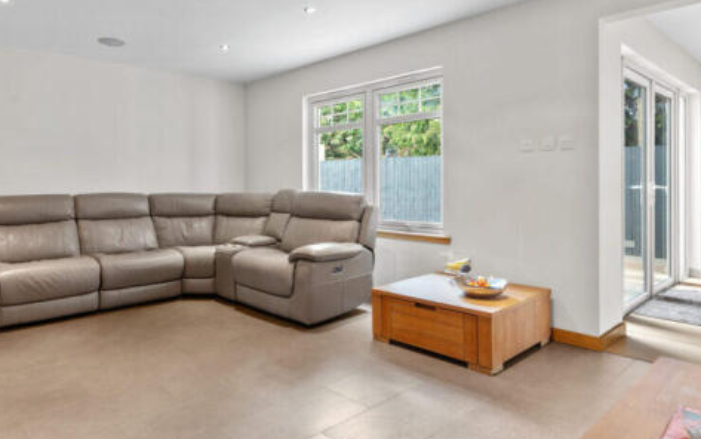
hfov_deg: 74.1
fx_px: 459
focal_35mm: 24
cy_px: 179
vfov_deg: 50.8
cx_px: 288
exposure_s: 1/1.67
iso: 320
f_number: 8
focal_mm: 17
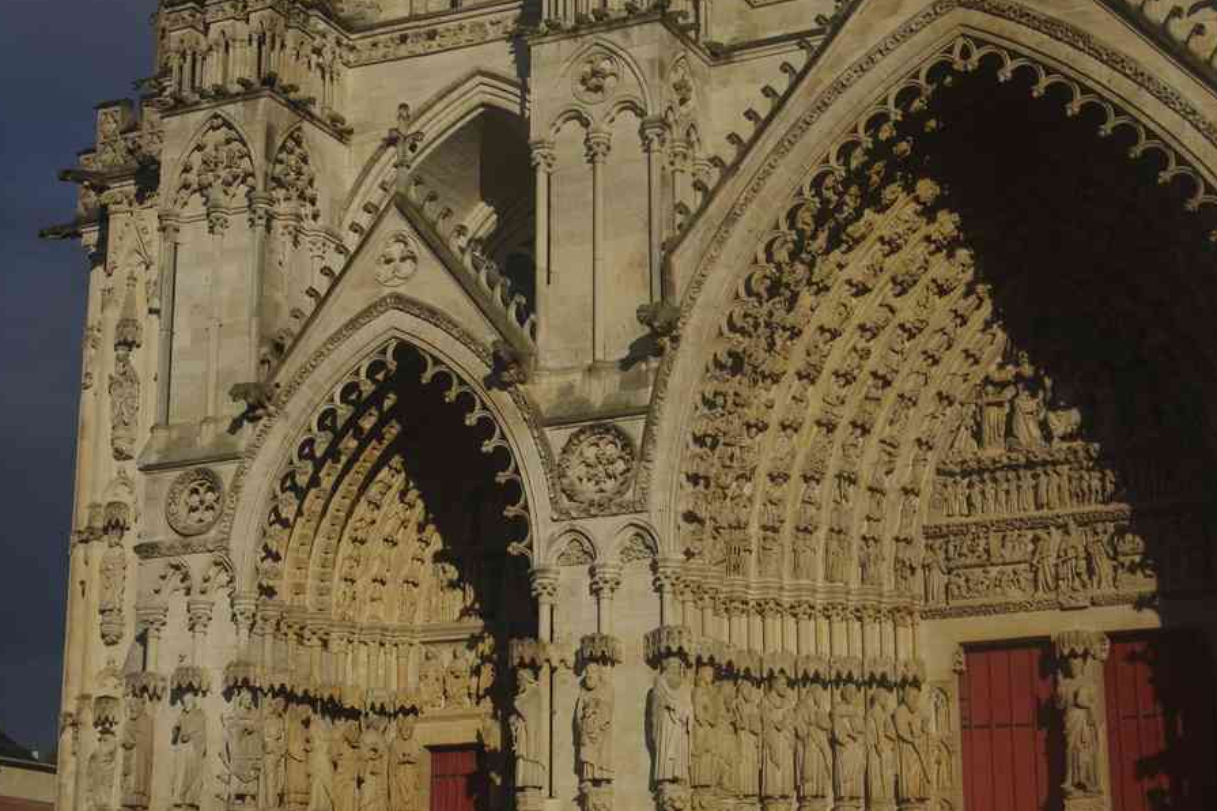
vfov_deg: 20.3
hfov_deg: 30.1
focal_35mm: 67
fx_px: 2264
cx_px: 641
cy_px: 400
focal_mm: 40
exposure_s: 1/200
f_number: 11
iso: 100
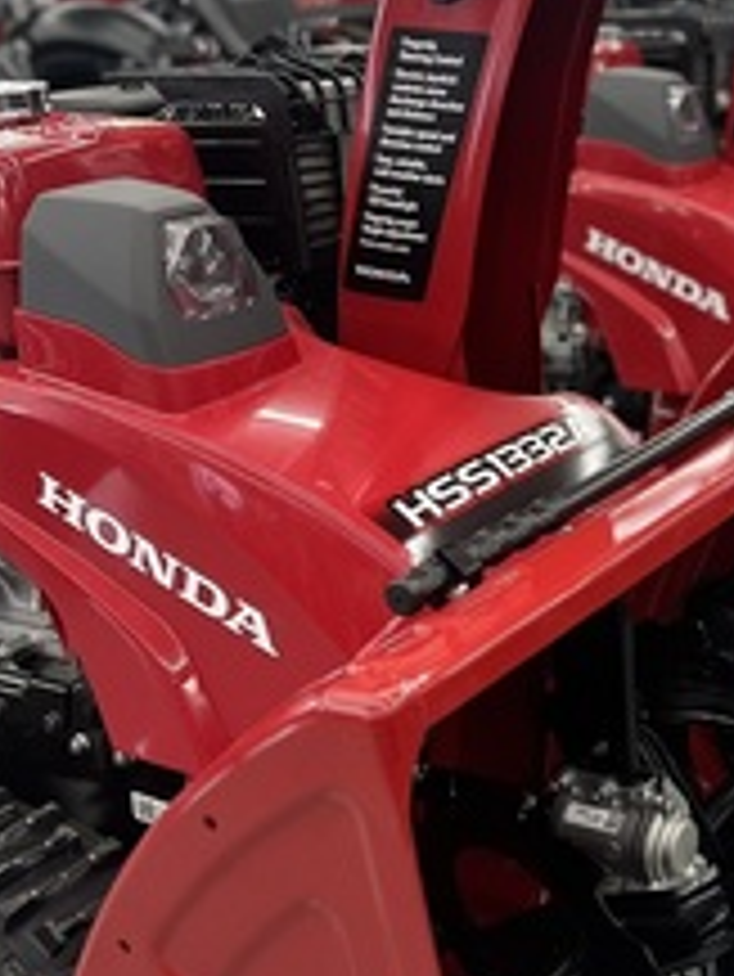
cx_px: 752
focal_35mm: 53
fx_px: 1497
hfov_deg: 26.0
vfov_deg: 36.1
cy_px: 535
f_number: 1.78
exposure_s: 1/120
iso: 200
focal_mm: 6.86
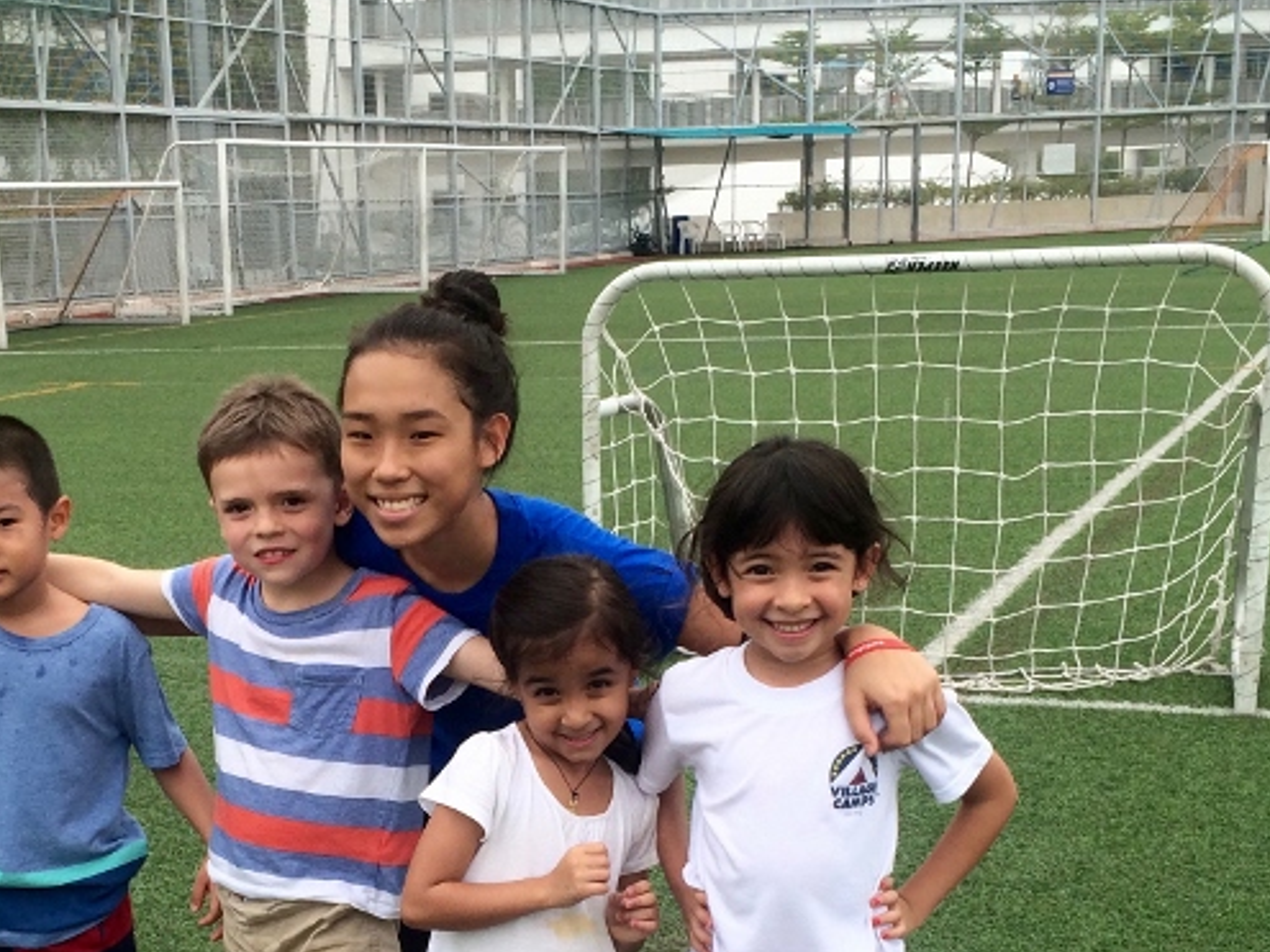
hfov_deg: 32.0
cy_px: 862
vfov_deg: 23.7
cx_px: 459
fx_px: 2201
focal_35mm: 60
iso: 32
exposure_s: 1/820
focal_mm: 4.15
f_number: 2.2
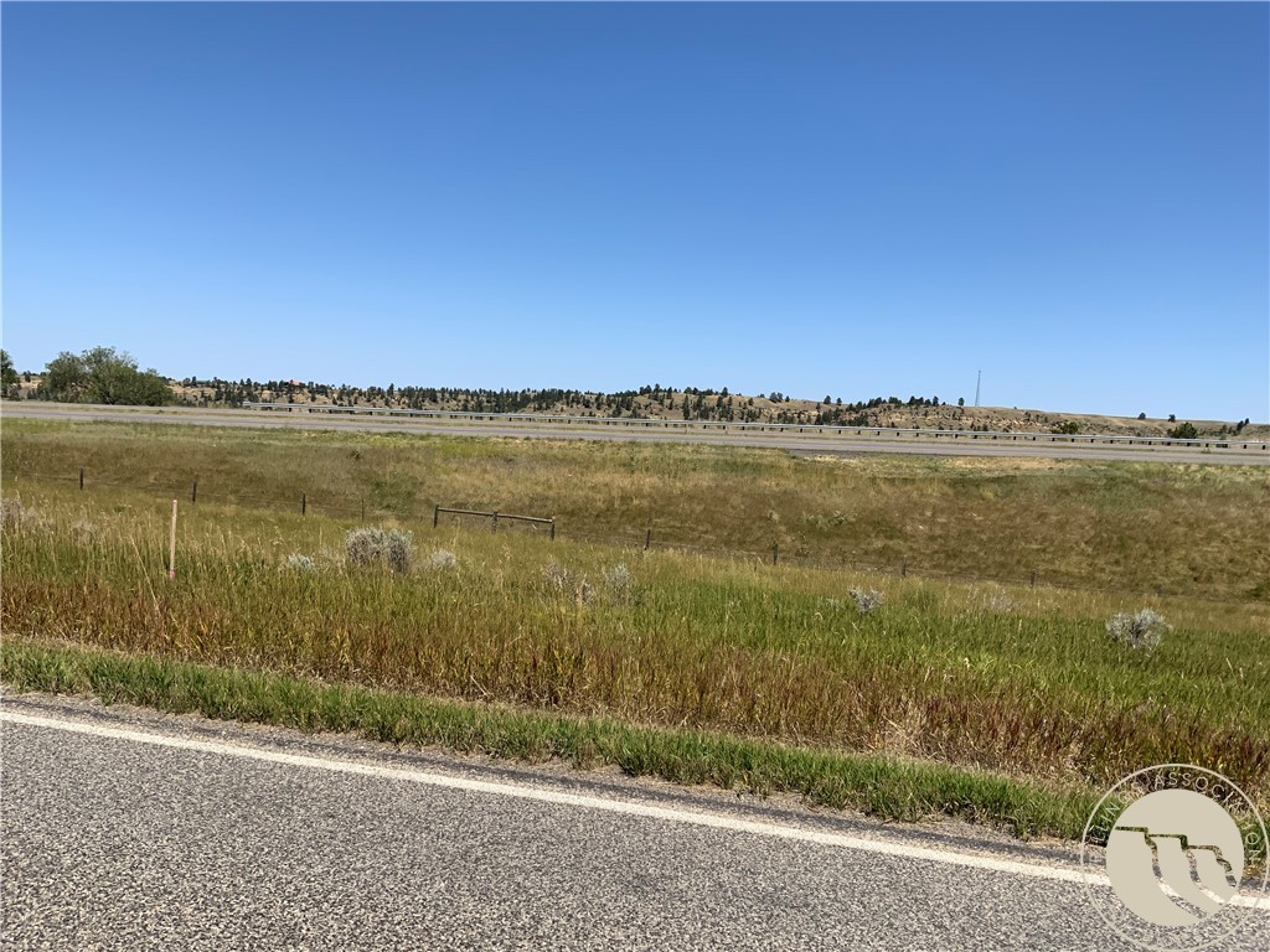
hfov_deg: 61.7
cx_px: 635
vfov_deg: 48.2
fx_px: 1064
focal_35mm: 29
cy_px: 476
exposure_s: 1/2801
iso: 20
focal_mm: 3
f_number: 1.8
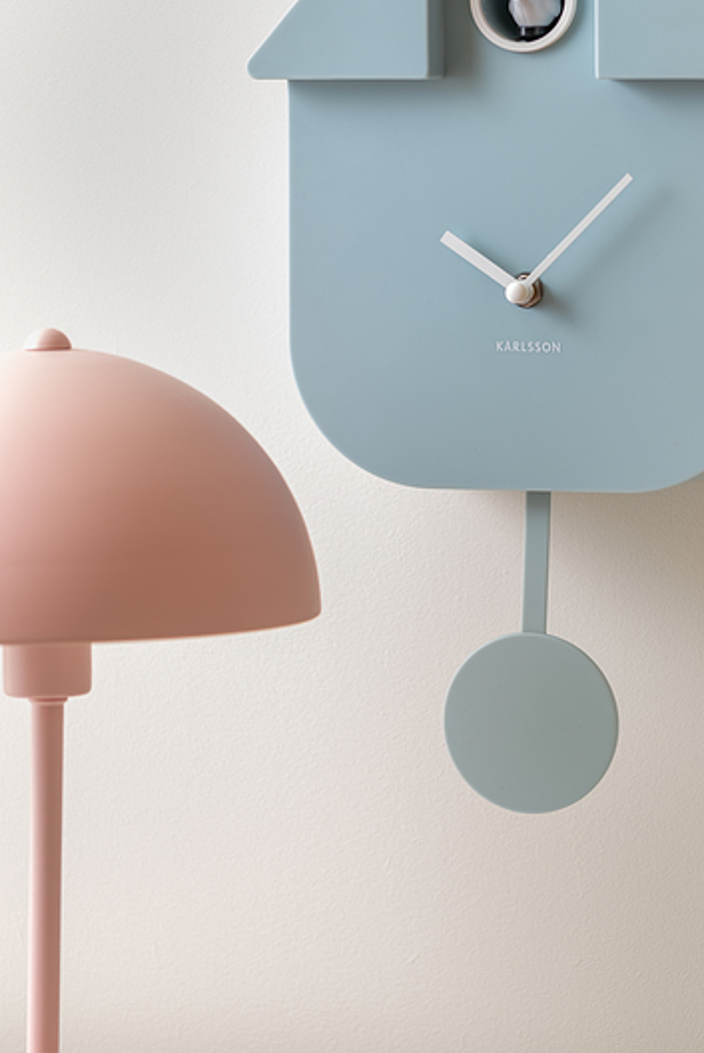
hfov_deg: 5.1
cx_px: 571
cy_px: 482
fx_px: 7933
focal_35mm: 271
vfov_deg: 7.6
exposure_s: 1/125
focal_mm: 165
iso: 50
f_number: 4
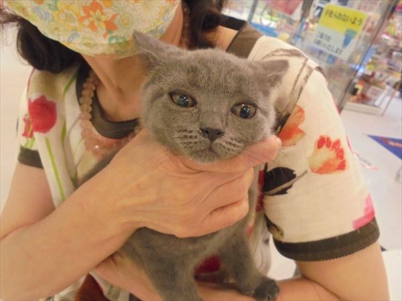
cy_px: 150
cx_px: 201
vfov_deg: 53.1
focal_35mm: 26
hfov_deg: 67.3
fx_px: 302
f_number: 3.5
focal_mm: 4.6
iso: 500
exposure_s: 1/125
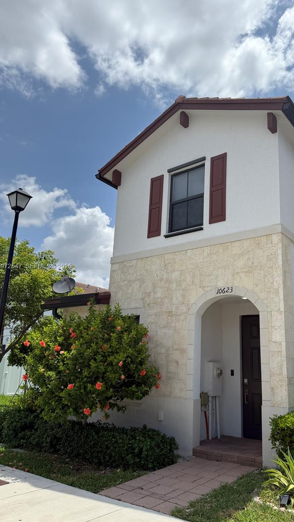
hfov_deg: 42.5
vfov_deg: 69.8
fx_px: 374
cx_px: 191
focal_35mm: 27
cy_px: 267
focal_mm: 6.76
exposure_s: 1/8130
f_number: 1.78
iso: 80
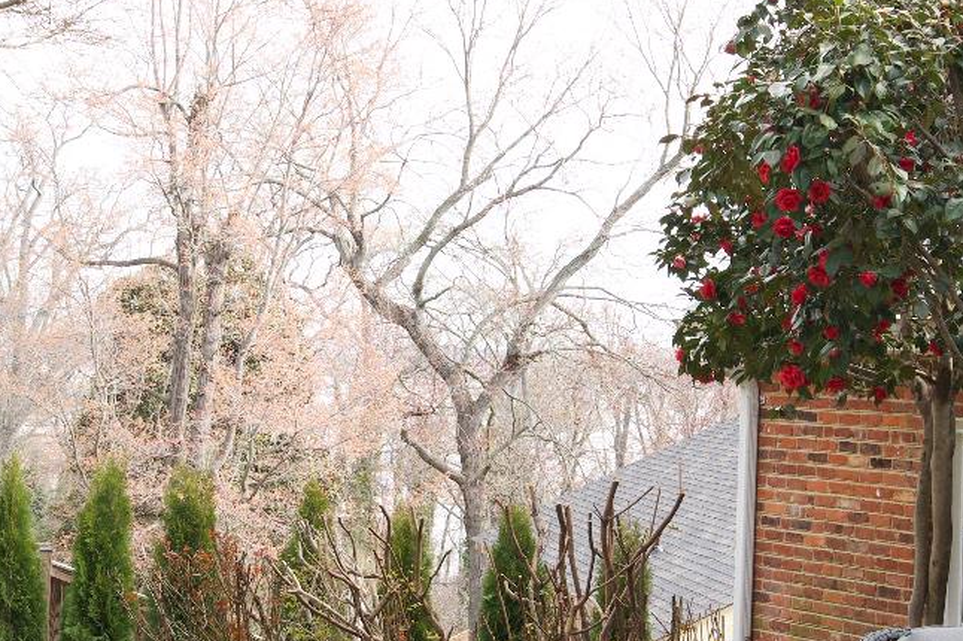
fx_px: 2968
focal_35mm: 111
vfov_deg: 12.3
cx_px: 590
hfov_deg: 18.4
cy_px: 354
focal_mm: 35
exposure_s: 1/200
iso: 1000
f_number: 9
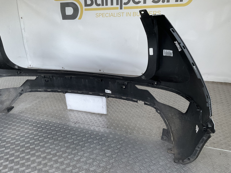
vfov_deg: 48.2
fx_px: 194
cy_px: 86
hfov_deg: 61.7
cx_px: 116
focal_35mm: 29
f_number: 1.8
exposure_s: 1/50
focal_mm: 3
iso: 80
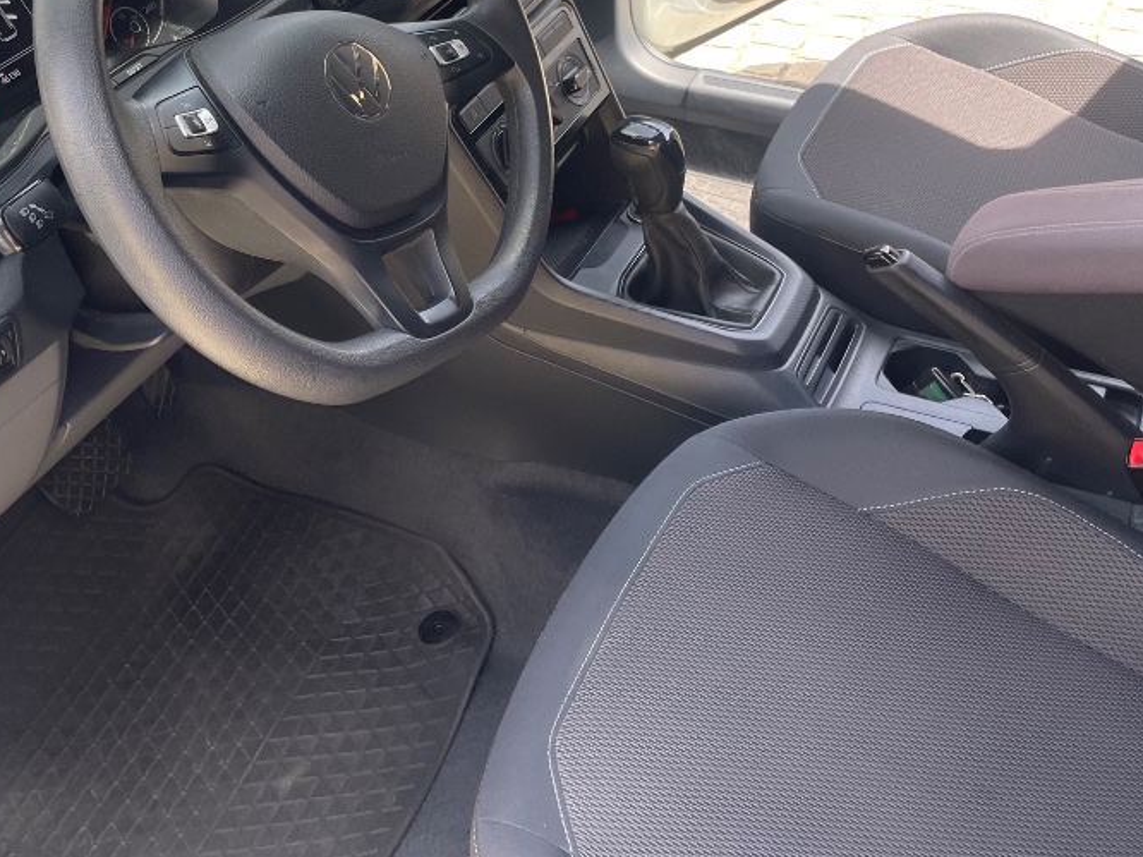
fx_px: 1320
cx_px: 503
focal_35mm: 40
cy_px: 227
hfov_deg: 46.7
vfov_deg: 35.2
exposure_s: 1/227
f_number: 1.6
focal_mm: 4.2
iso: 32
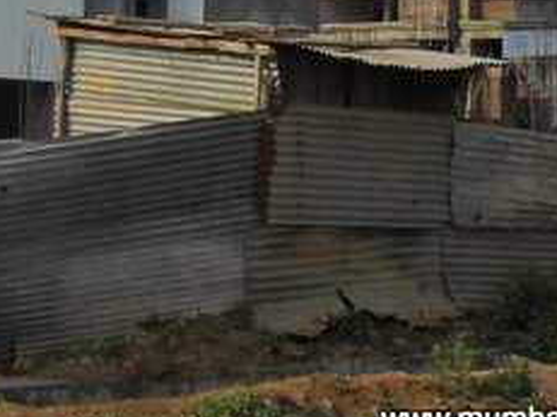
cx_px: 2
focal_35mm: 125
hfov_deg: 15.5
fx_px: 2010
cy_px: -233
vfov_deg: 11.3
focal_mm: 6.6
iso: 100
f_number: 10.1
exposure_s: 1/180
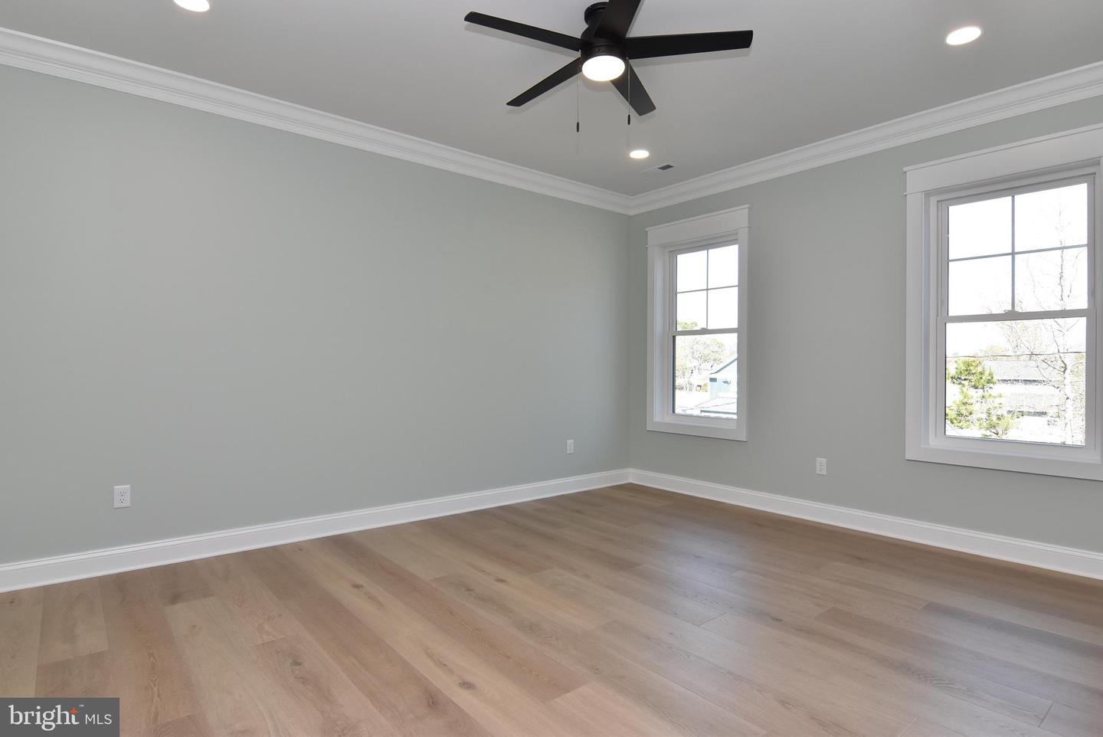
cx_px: 552
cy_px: 368
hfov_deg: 90.0
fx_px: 552
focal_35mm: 18
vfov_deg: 67.5
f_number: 10
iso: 500
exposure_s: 1/100
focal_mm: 12
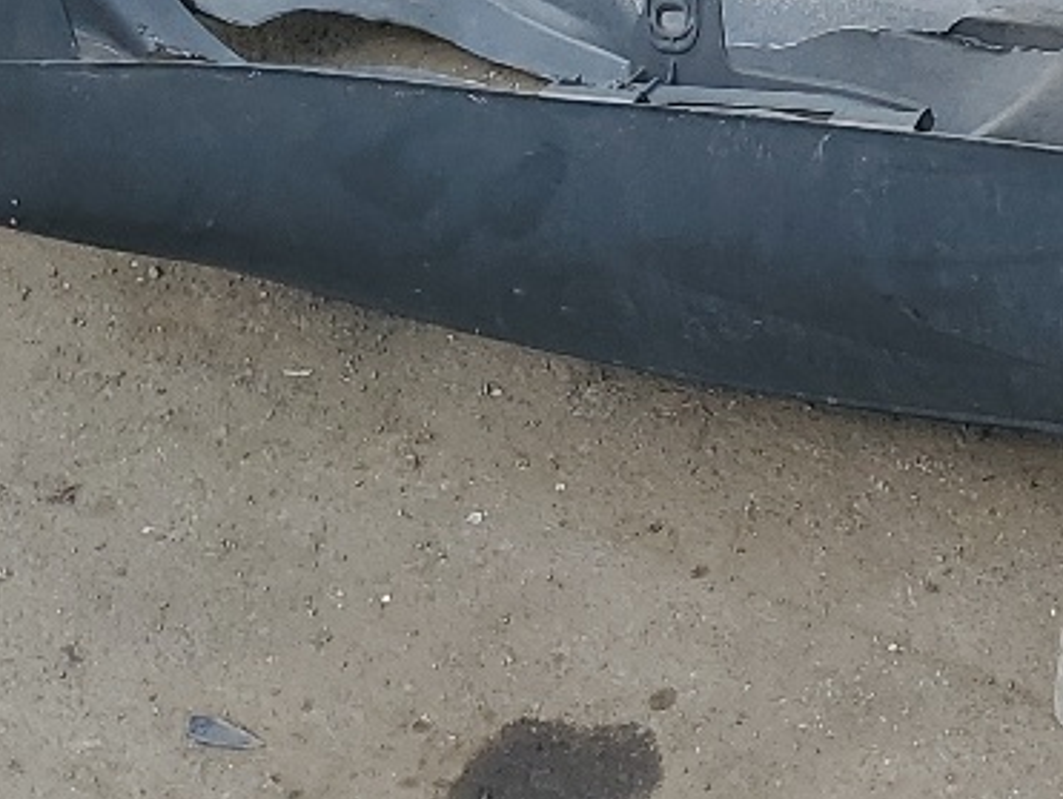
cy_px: -438
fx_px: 3443
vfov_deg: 12.5
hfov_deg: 16.7
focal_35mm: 112
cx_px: 1301
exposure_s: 1/833
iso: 50
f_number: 1.5
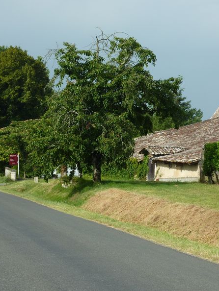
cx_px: 145
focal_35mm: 105
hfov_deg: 14.1
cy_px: 146
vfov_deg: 18.7
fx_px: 885
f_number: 4.5
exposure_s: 1/500
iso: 80
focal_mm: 12.8
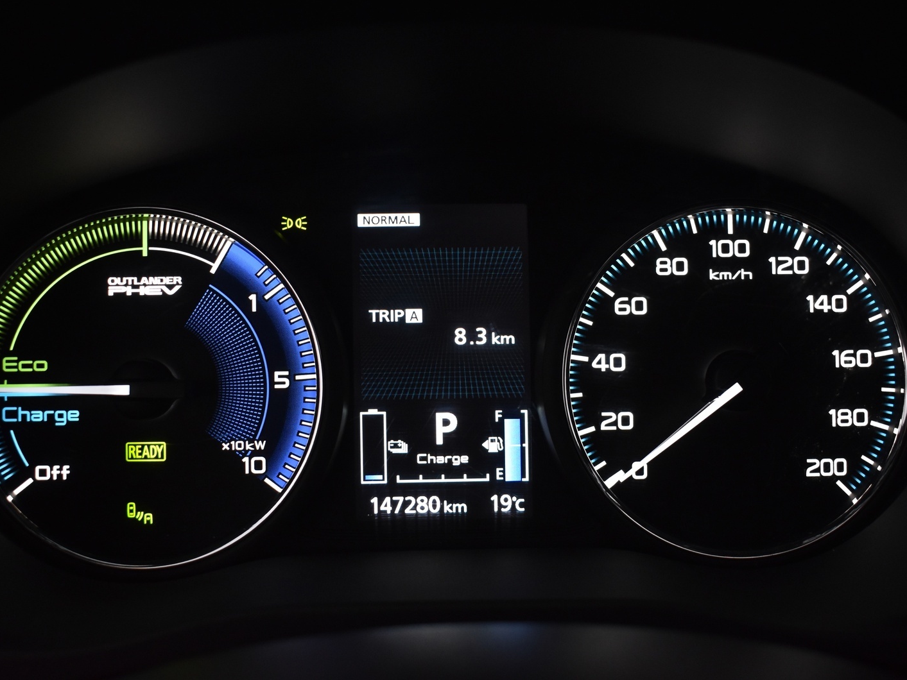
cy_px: 334
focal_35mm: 43
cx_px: 431
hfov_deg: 43.8
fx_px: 1127
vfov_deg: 33.6
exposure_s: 1/40
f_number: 4
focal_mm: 26
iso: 1100
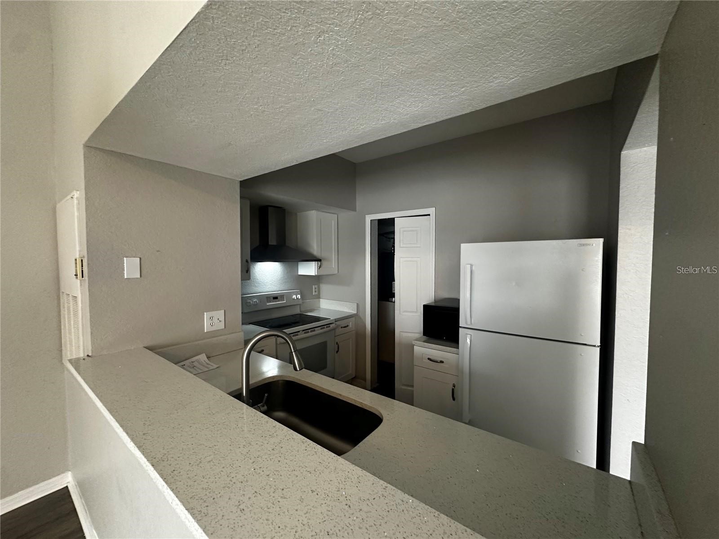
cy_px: 270
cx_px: 360
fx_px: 291
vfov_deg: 85.7
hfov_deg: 102.1
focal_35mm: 14
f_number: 2.2
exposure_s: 1/60
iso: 320
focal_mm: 2.22
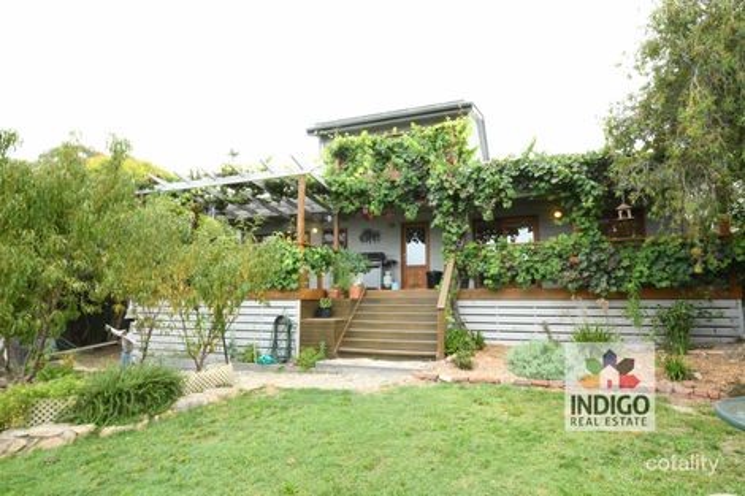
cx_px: 372
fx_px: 393
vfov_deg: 64.5
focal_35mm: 19
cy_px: 248
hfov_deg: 86.9
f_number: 22
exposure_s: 1.3
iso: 64
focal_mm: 19
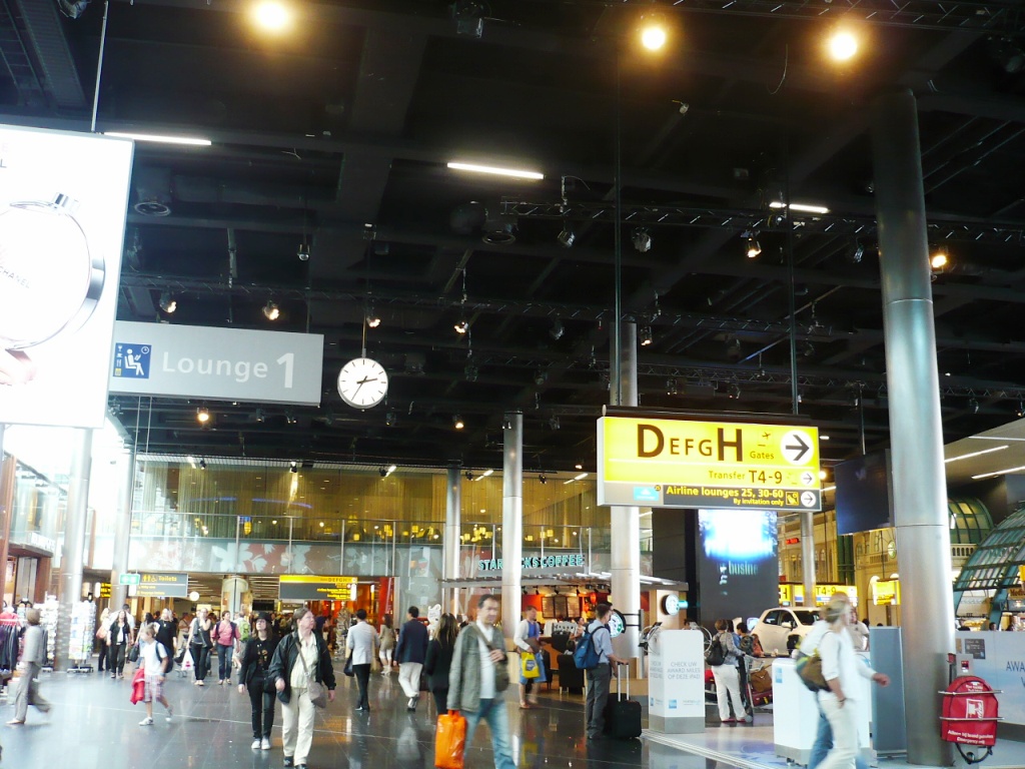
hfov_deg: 52.6
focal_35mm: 35
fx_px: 1036
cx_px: 512
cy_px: 384
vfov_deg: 40.7
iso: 200
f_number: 2.8
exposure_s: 1/20
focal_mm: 5.8
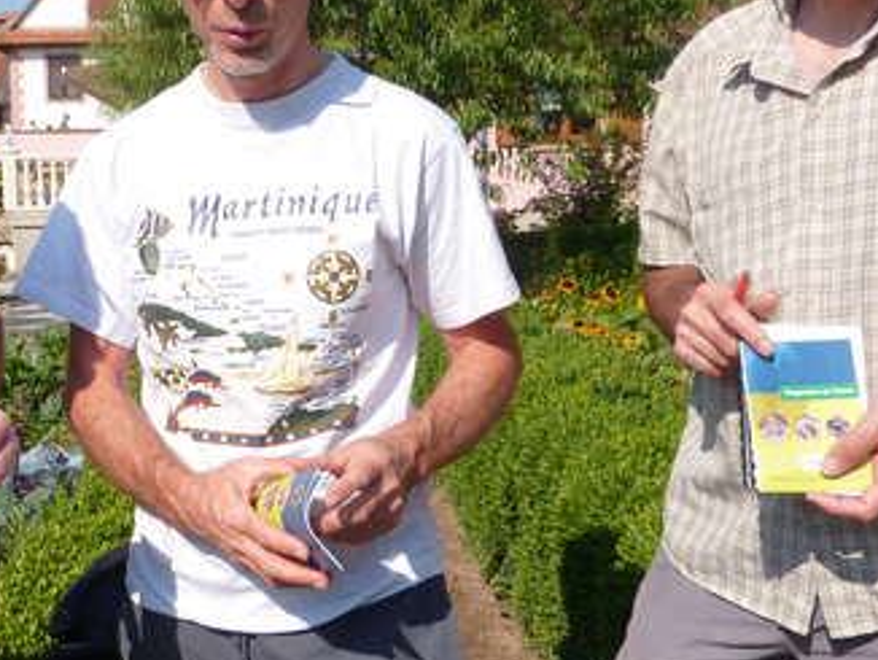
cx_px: 296
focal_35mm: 46
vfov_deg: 31.5
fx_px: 1168
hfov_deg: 40.7
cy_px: 294
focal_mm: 4.1
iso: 80
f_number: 4.5
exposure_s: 1/500
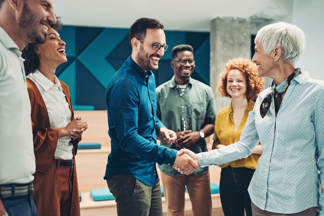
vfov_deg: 37.9
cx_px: 162
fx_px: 315
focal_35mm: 35
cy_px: 108
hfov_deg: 54.4
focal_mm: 35
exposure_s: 1/400
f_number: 1.4
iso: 800
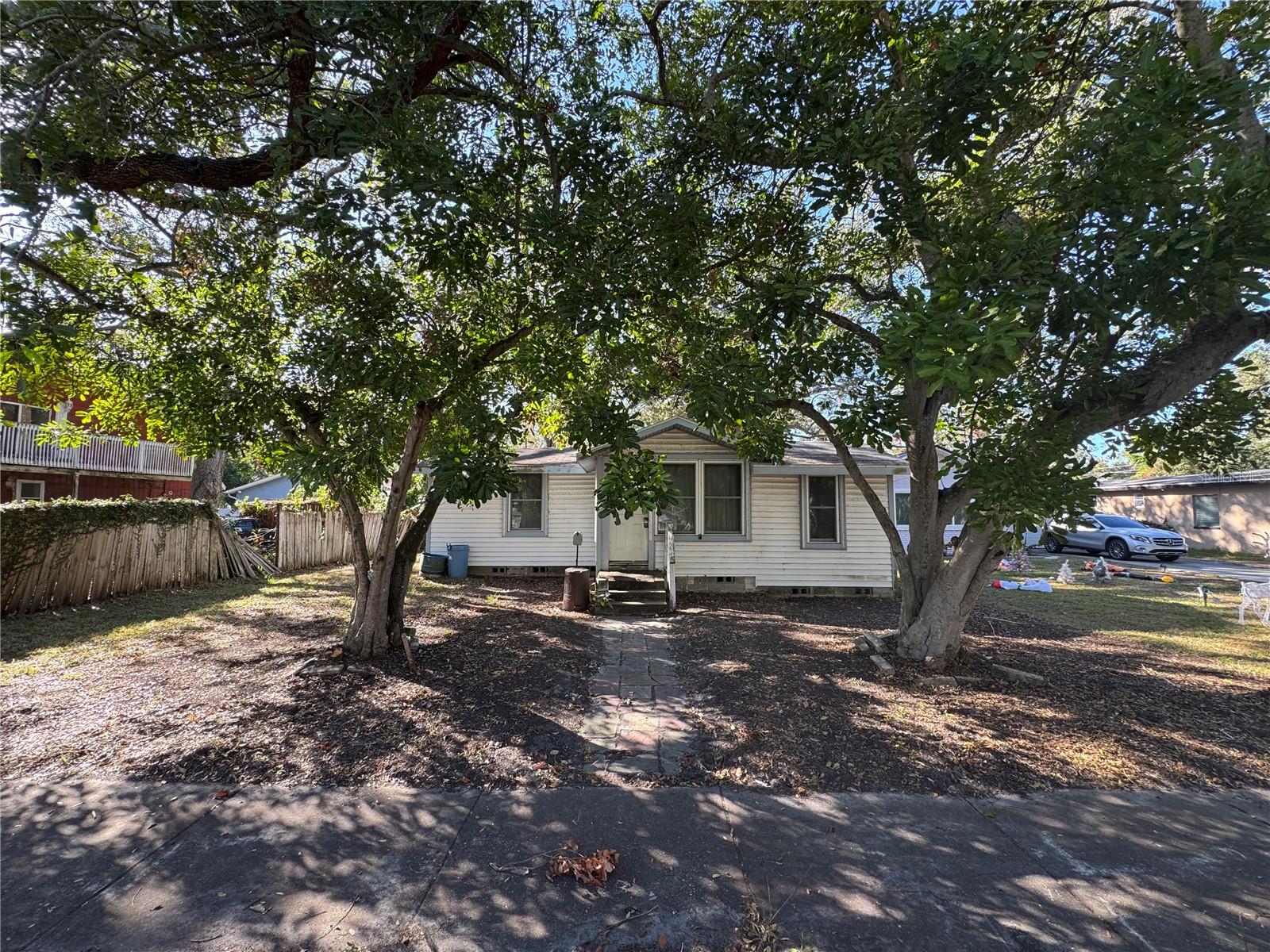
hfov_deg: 102.1
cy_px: 476
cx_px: 635
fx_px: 514
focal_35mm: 14
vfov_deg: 85.7
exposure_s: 1/99
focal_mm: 2.22
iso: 40
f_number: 2.2
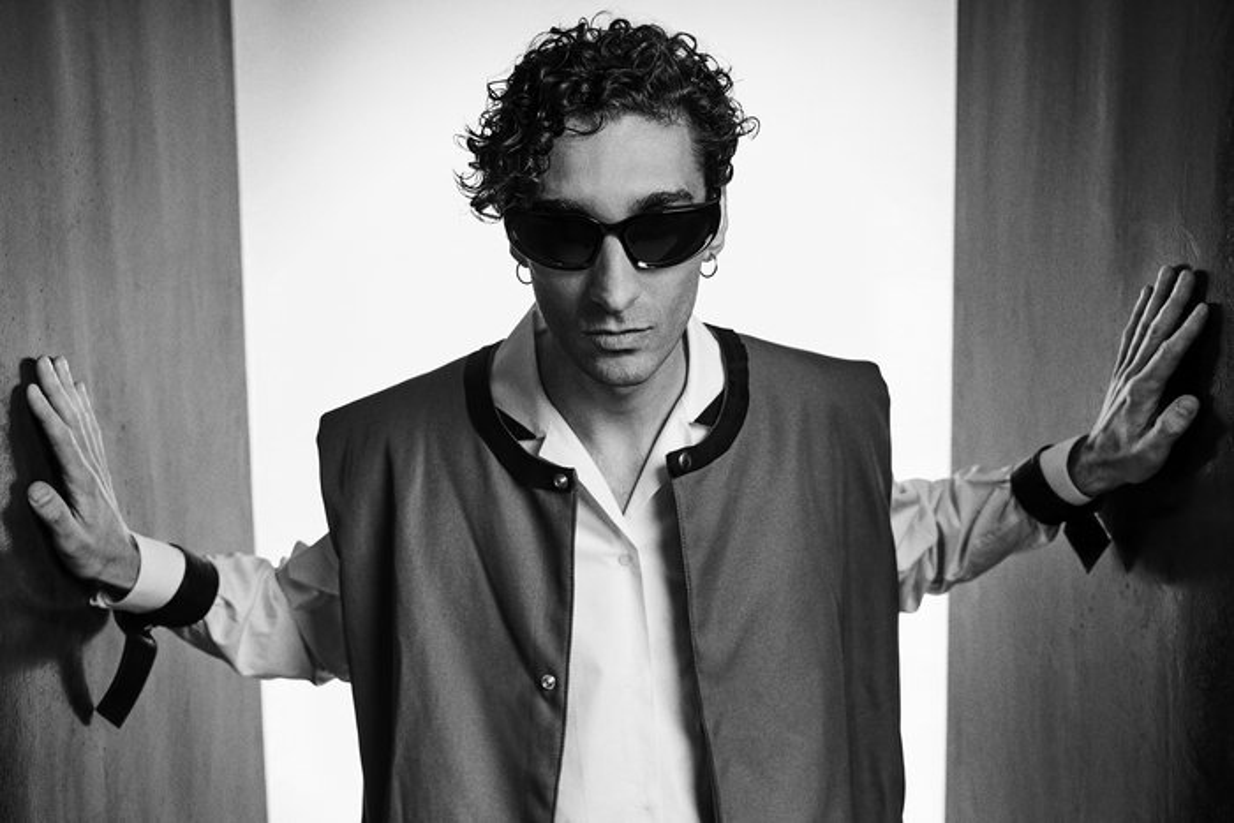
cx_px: 617
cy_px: 412
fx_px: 1268
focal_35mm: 37
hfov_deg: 51.9
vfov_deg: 36.0
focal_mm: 37
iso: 50
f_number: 4
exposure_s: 1/160
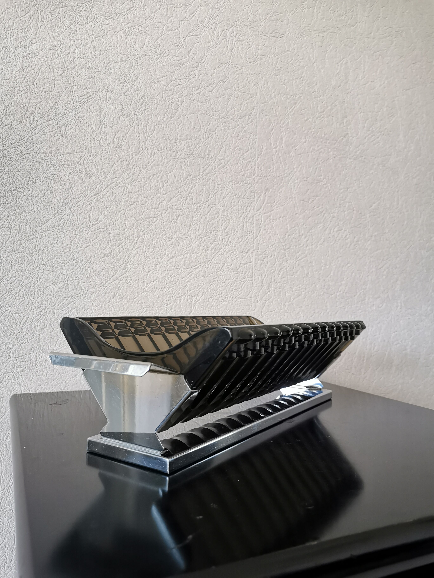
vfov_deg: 65.3
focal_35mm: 27
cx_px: 217
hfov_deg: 51.4
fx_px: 451
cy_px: 289
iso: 500
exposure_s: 1/33.3
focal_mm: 5.58
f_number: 1.8
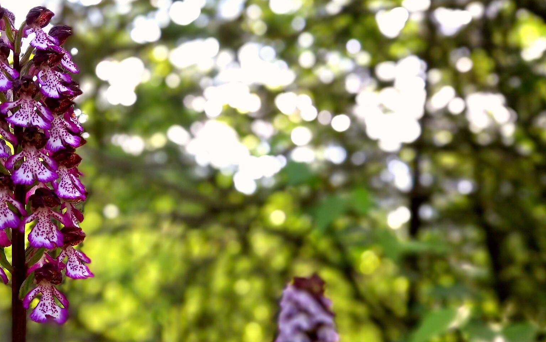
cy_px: 234
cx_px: 147
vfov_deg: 28.4
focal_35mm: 45
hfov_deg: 43.2
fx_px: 670
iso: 50
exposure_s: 1/372
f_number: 4
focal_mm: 3.95
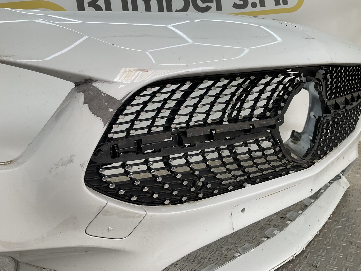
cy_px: 136
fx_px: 302
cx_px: 180
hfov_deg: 61.7
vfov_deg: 48.2
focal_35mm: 29
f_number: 1.8
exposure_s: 1/200
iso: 16
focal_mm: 3
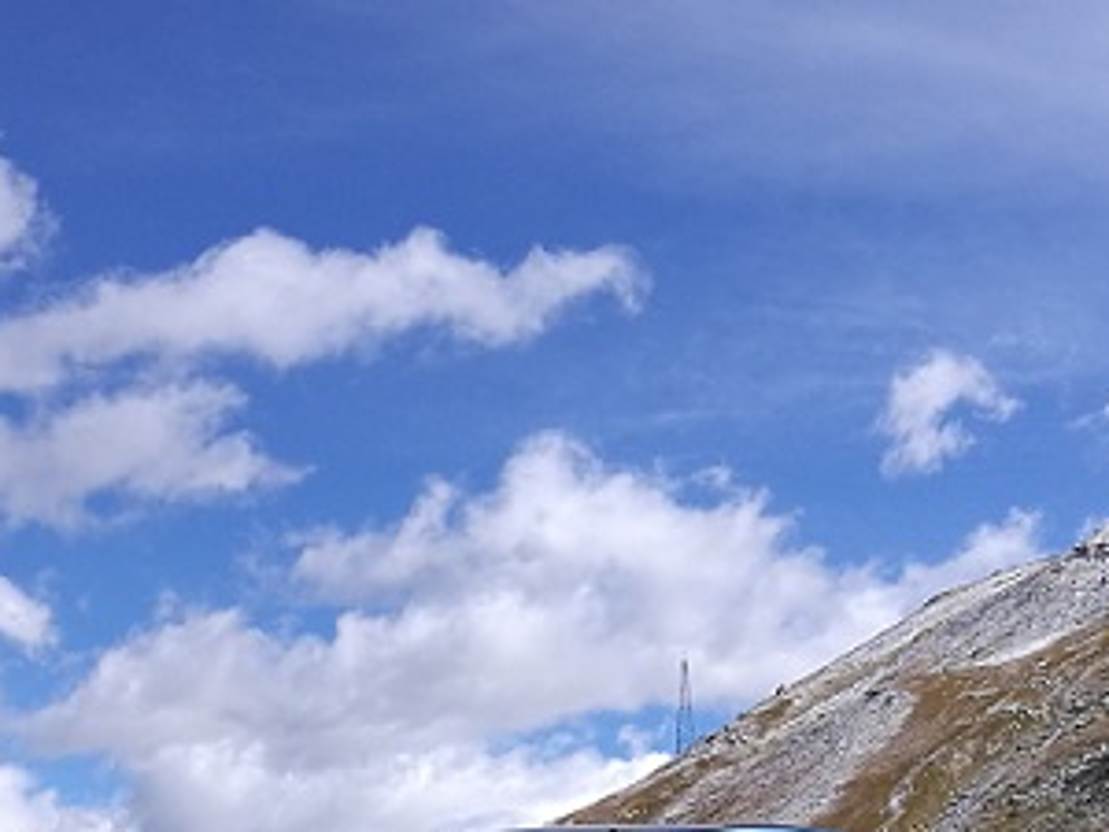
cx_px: 277
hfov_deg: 26.7
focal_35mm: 72
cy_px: 991
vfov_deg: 19.3
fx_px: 2307
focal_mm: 4.5
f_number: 2.2
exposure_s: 1/1139
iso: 50
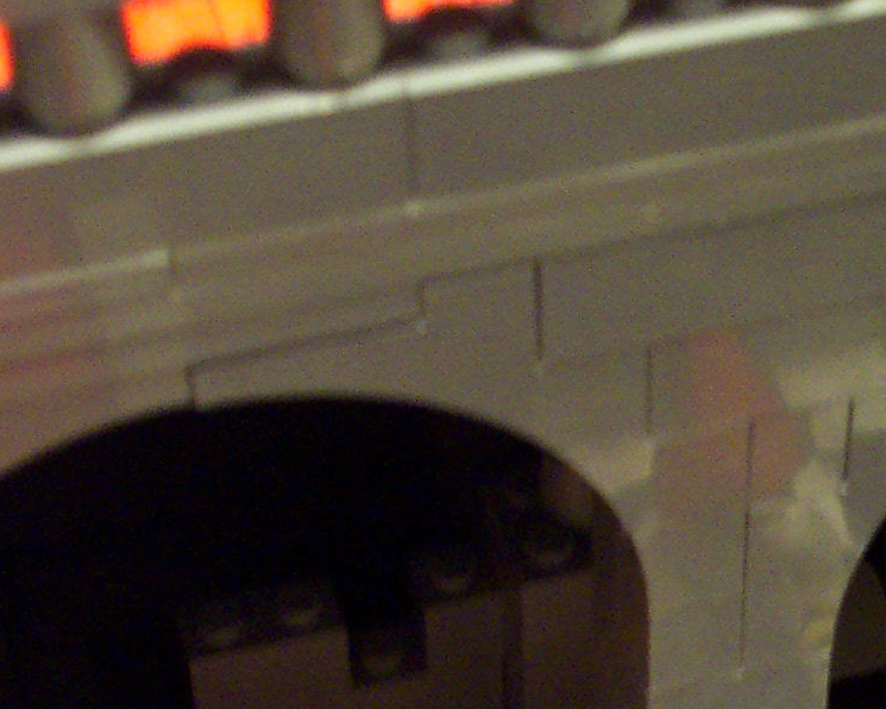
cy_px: 805
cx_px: 869
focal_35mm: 108
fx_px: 2832
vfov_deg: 13.9
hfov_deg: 17.4
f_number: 2.8
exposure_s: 1/8
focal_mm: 7.5
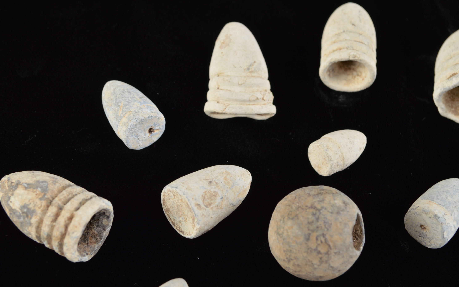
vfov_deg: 22.0
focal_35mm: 59
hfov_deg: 34.5
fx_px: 738
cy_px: 142
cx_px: 228
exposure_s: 1/125
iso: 100
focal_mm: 38
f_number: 9
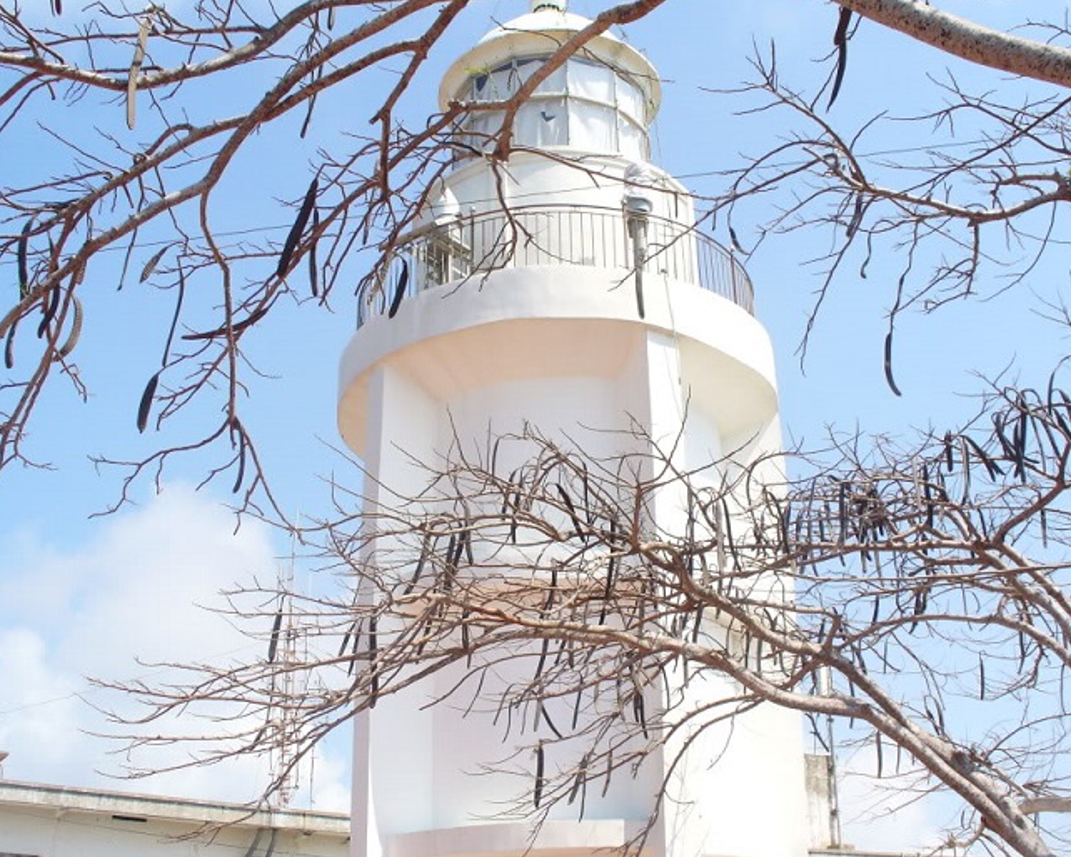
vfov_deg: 33.4
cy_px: 440
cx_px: 546
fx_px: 1427
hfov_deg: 41.1
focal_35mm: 45
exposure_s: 1/250
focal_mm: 6.1
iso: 80
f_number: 5.6
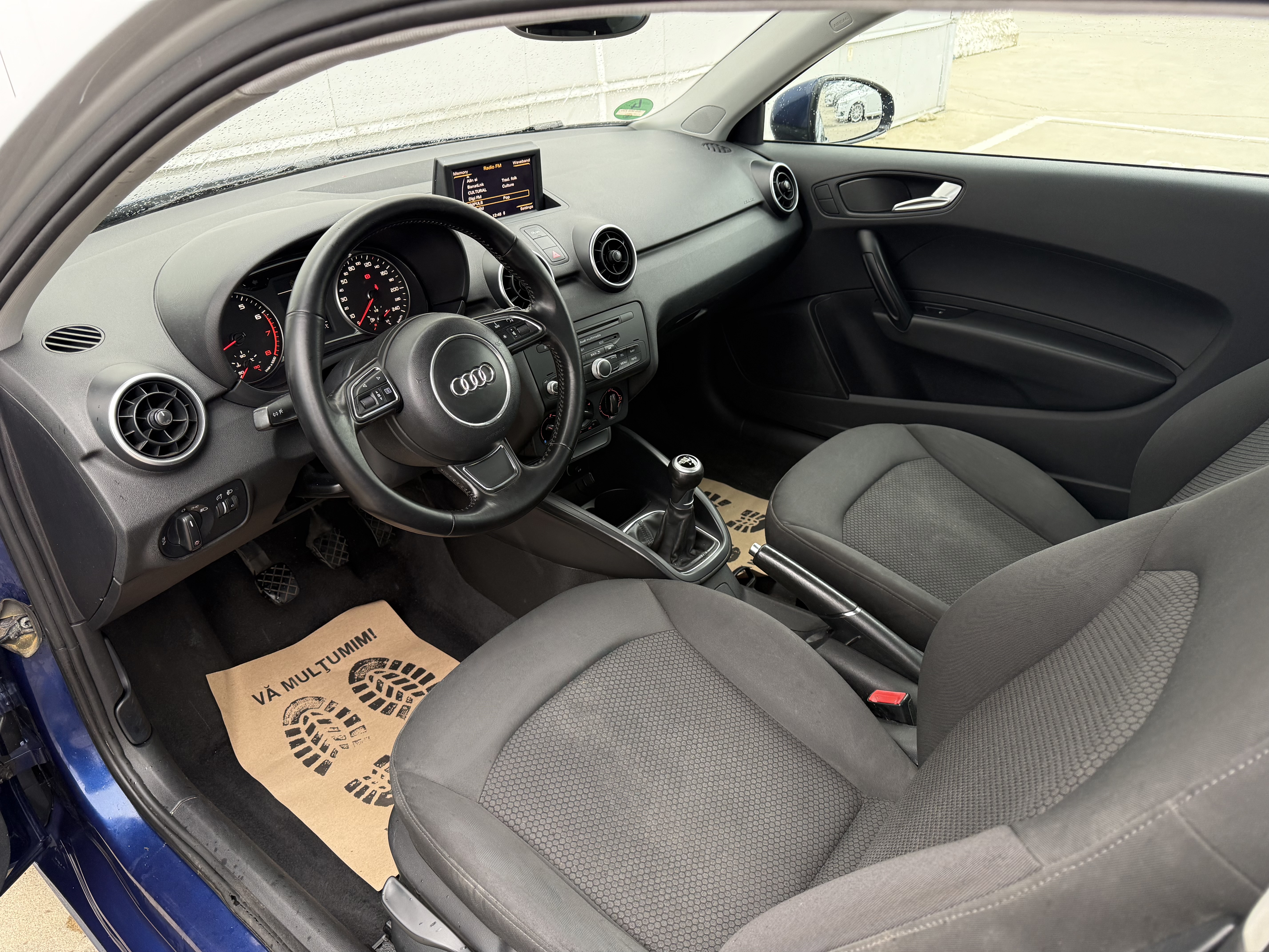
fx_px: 880
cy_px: 476
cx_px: 634
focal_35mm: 24
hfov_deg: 71.6
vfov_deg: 56.8
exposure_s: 1/80
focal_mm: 6.76
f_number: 1.78
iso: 200
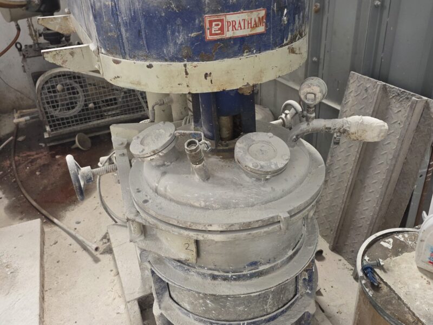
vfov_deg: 58.9
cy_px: 162
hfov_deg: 73.9
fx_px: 288
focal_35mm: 23
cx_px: 216
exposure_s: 1/100
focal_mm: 6.3
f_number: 1.7
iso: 250
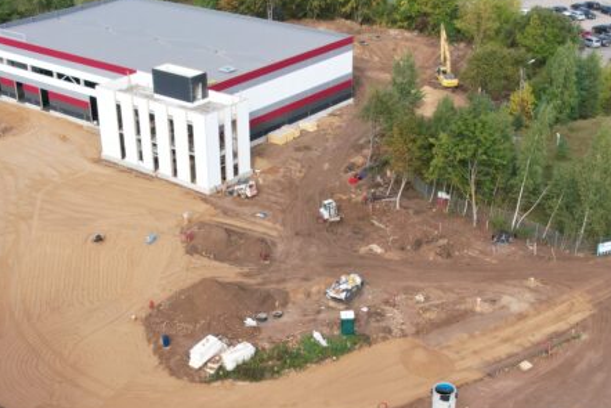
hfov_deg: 38.8
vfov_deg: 26.2
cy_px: 297
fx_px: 866
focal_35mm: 51
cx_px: 282
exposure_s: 1/1000
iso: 130
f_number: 2.8
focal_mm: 8.38
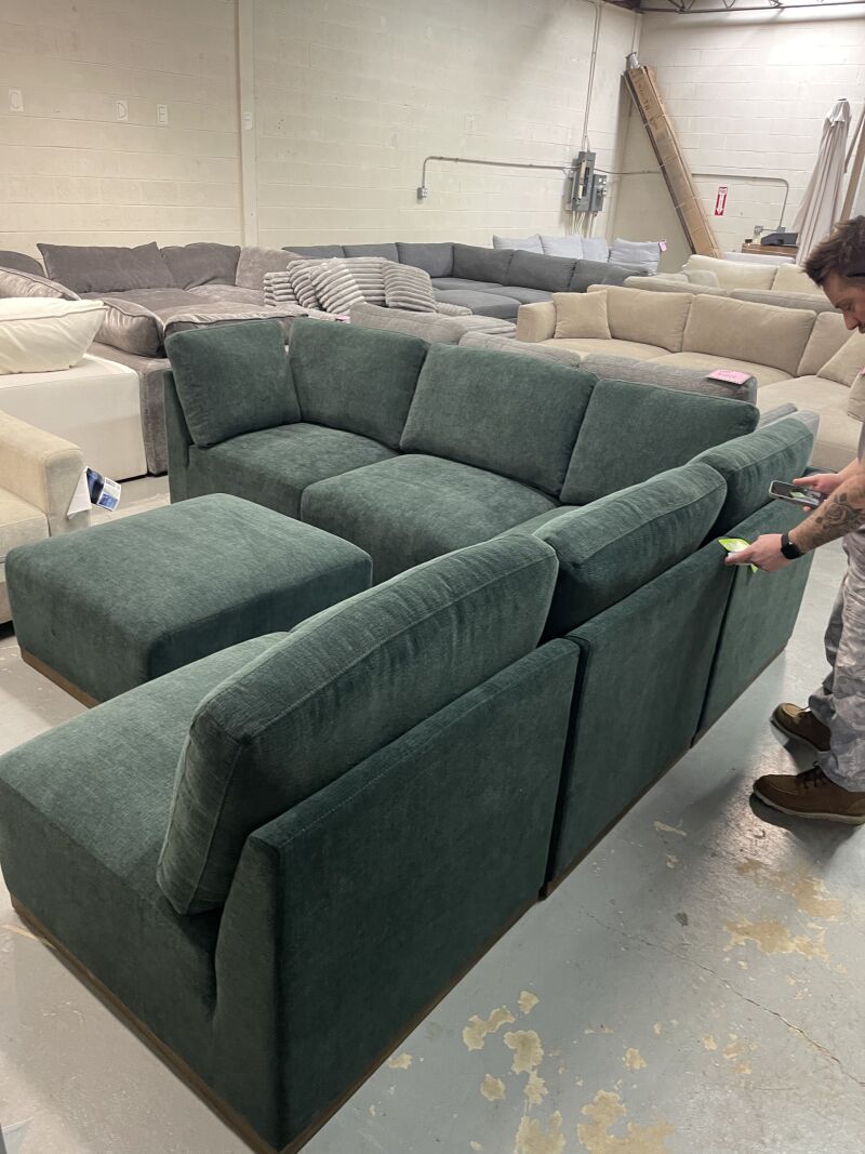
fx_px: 833
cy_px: 577
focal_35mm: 25
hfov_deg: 54.9
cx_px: 432
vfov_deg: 69.4
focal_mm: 5.1
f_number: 1.6
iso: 250
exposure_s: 1/60
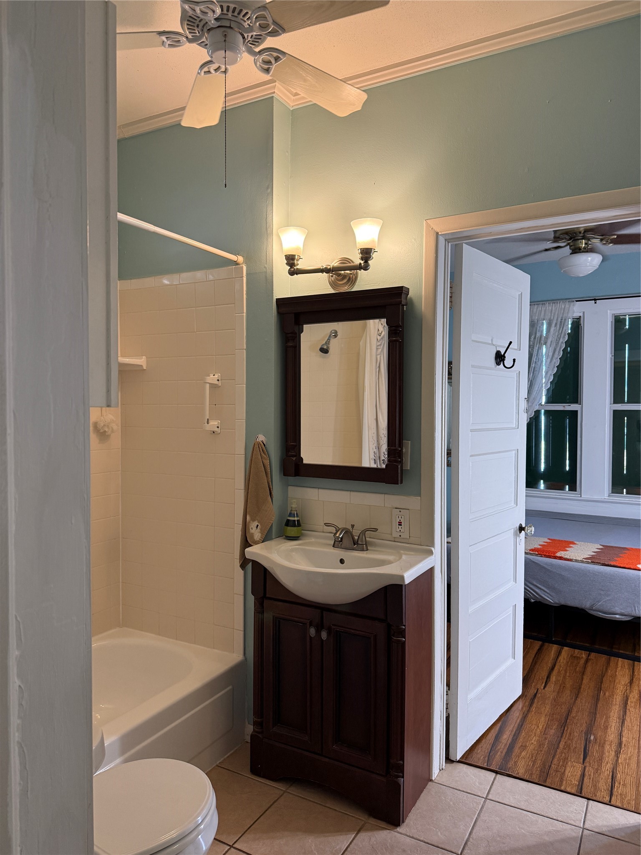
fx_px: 593
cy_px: 428
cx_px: 320
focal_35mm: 24
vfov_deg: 71.6
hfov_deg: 56.8
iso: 200
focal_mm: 6.76
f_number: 1.78
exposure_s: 1/60
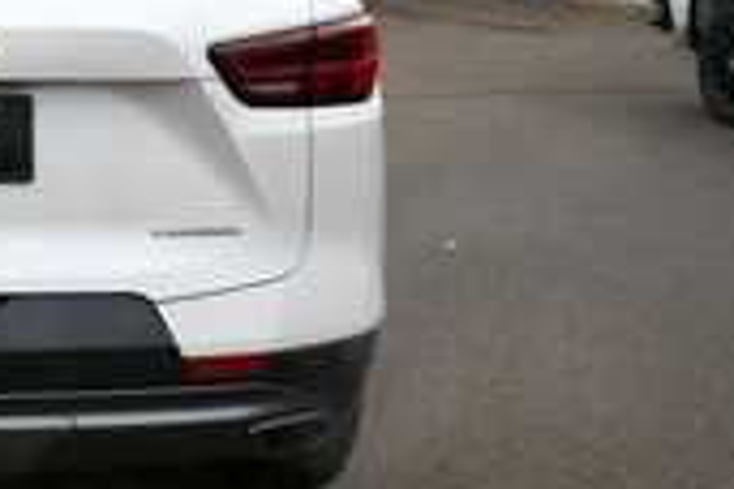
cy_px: 118
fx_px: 1427
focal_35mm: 70
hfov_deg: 26.7
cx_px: -60
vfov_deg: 19.3
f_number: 6.3
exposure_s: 1/250
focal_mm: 20
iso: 200
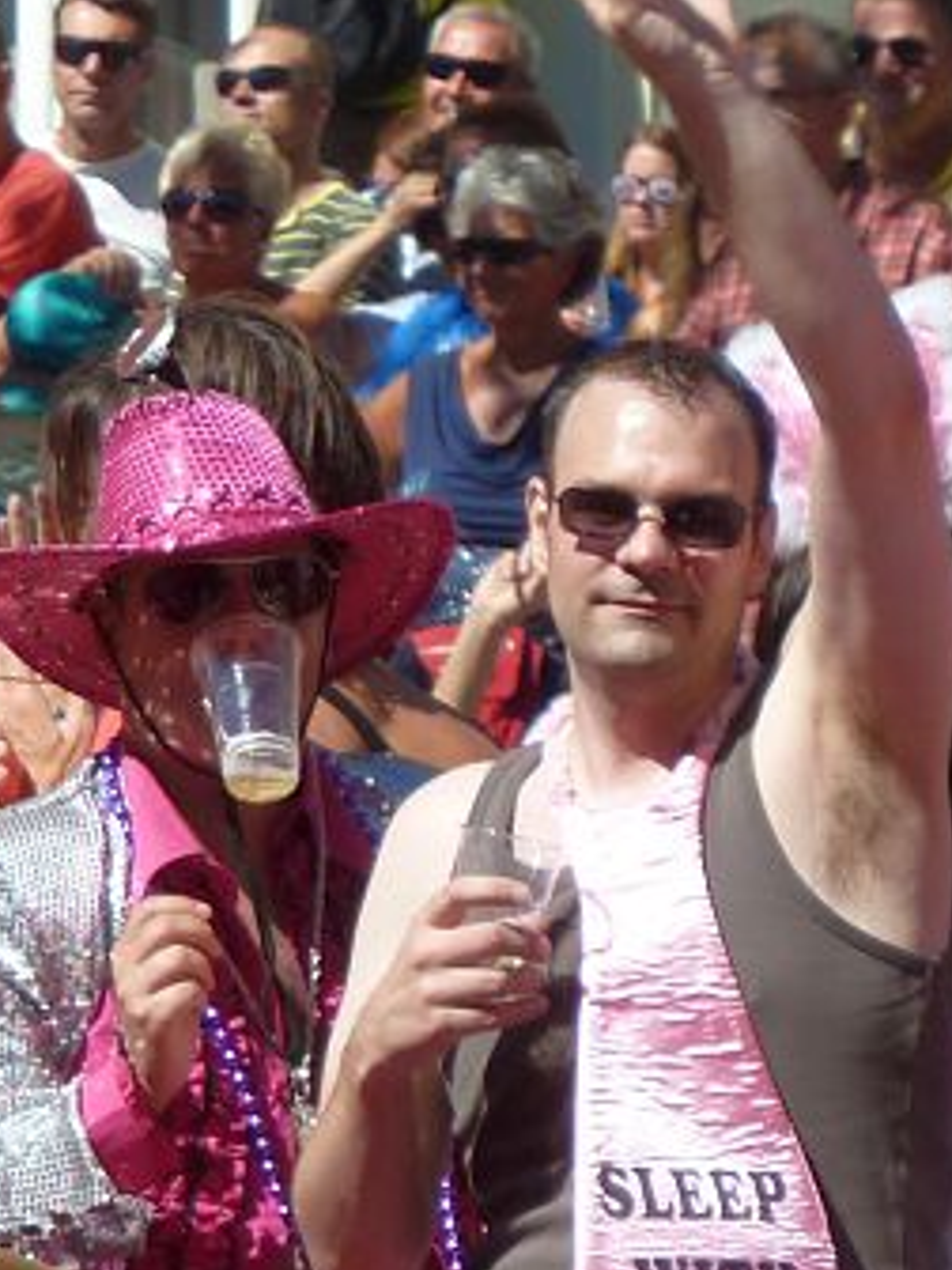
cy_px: 1353
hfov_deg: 2.5
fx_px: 21891
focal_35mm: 597
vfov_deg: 3.3
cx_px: -416
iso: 80
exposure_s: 1/400
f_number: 4.5
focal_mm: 32.1
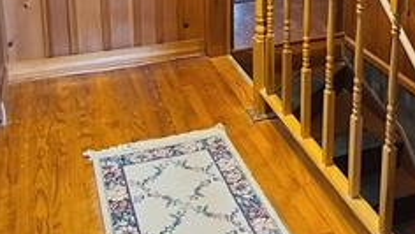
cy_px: -56
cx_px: 331
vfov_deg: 23.5
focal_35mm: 46
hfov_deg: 42.6
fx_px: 506
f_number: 2.2
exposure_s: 1/30
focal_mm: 2.2
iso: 500
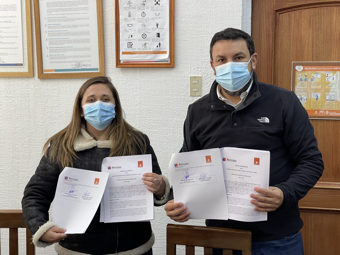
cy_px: 128
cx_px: 170
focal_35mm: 64
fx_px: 629
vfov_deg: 22.9
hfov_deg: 30.3
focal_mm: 7.5
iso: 160
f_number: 2.2
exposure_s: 1/99
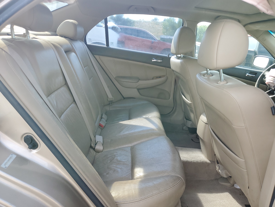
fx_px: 207
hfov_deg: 67.3
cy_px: 104
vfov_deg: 53.1
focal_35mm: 26
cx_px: 138
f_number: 1.5
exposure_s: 1/263
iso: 50
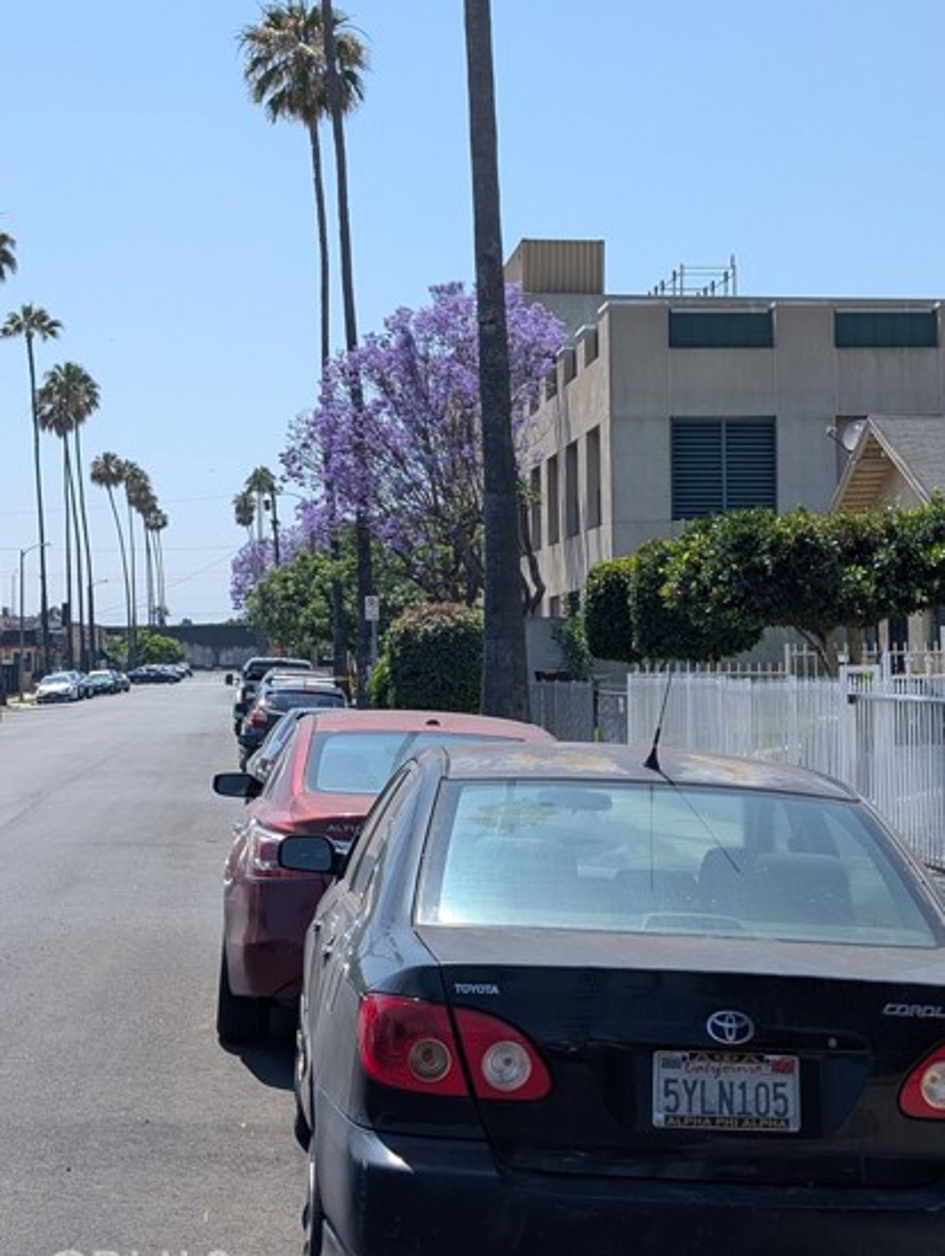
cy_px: 573
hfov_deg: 25.7
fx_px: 2070
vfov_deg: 33.7
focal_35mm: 57
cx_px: 495
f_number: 1.68
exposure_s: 1/1156
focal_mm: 6.9
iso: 22
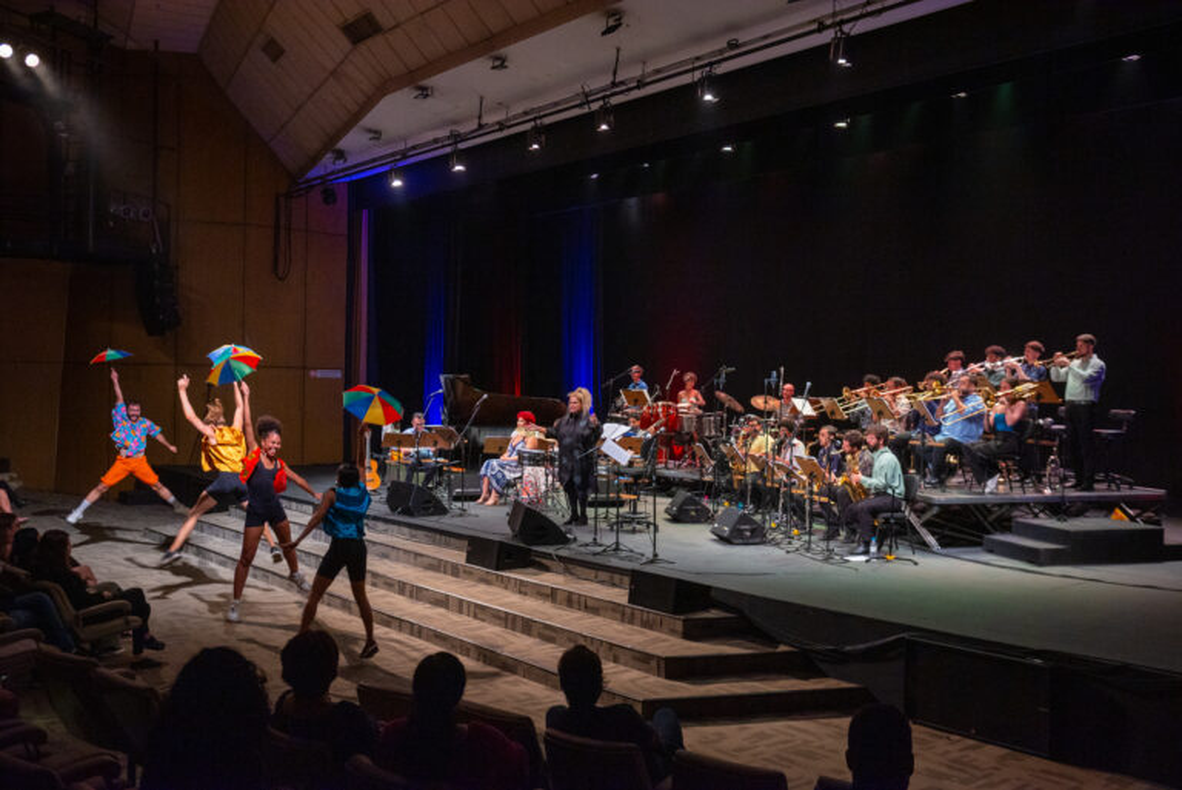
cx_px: 591
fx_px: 1051
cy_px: 395
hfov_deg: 58.7
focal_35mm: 32
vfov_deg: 41.2
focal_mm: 32
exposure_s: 1/125
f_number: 4.5
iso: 2000
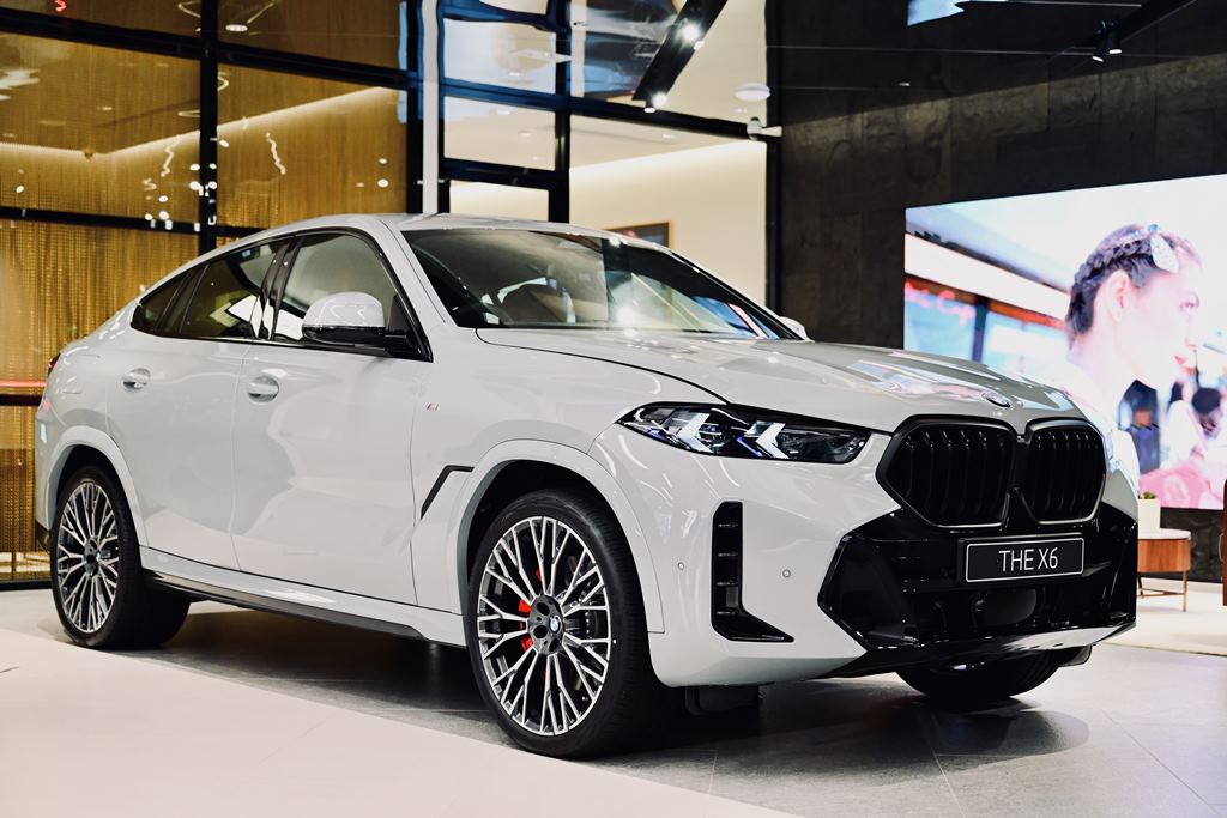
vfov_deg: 26.5
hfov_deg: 38.9
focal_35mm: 51
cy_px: 409
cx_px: 614
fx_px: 1738
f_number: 3.2
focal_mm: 51
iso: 1600
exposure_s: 1/200
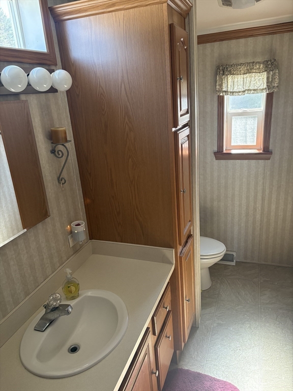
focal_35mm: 26
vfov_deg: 67.3
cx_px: 146
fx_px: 293
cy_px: 196
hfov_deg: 53.1
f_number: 1.6
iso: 125
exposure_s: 1/72
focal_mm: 5.96
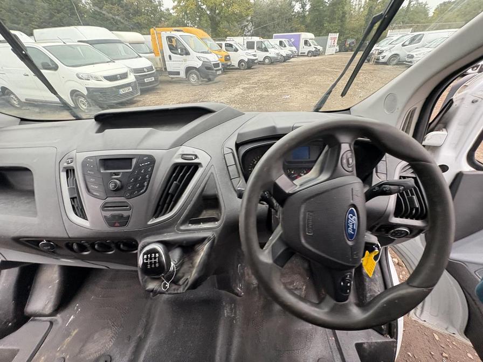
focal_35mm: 14
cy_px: 181
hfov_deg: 102.1
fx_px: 195
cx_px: 242
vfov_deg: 85.7
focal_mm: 2.22
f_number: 2.2
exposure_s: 1/60
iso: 250
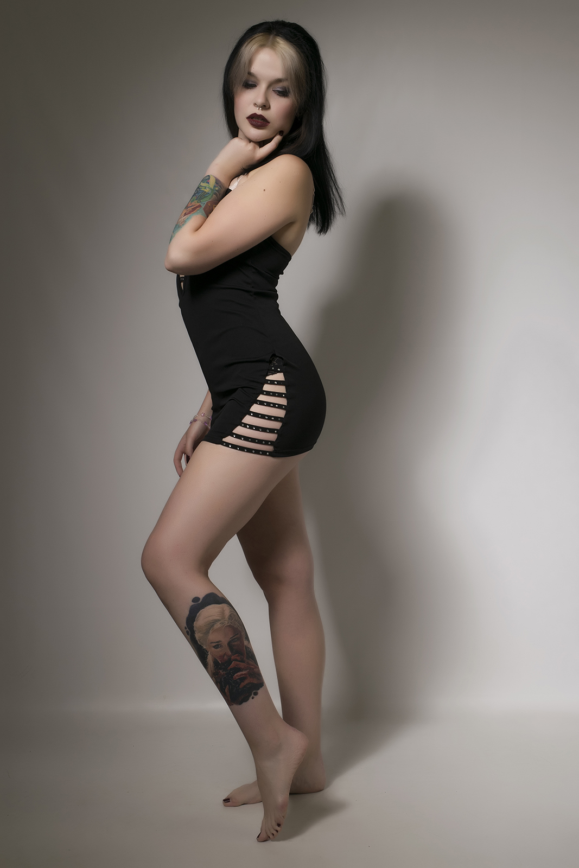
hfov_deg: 22.6
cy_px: 434
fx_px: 1447
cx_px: 290
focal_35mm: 60
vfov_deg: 33.4
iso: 100
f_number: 13
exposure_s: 1/100
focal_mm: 40
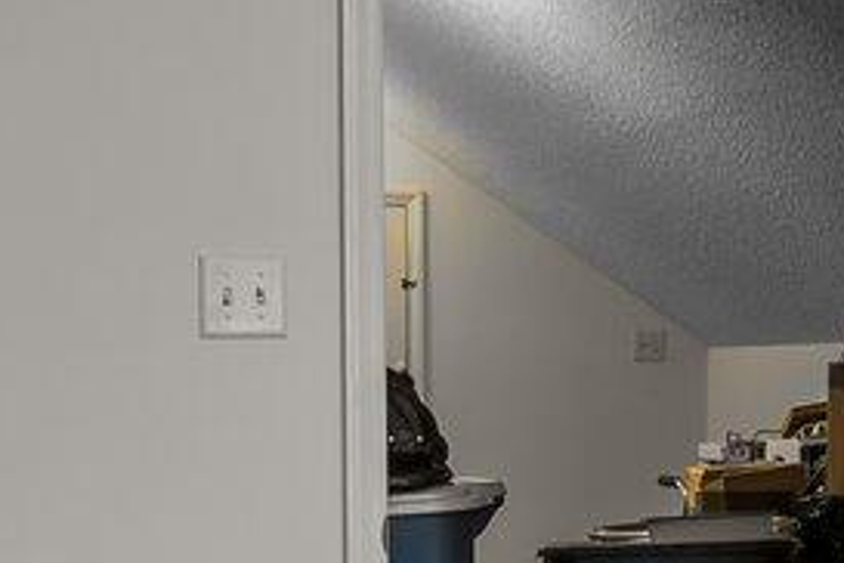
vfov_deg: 13.0
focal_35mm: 105
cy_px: 343
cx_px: 1153
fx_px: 2461
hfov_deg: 17.9
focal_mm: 14
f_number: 8
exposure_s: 1.6
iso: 250
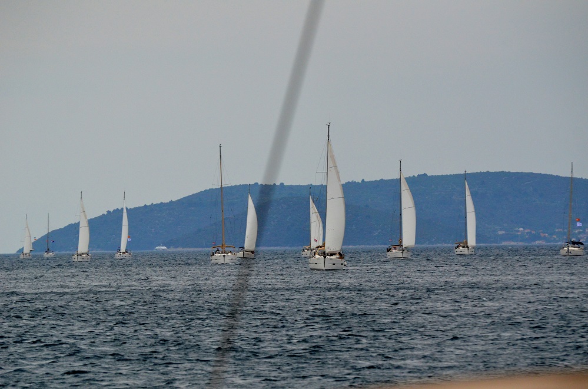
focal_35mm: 270
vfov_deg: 5.1
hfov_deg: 7.6
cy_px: 194
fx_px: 4399
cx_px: 294
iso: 1400
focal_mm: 180
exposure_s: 1/8000
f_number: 5.6
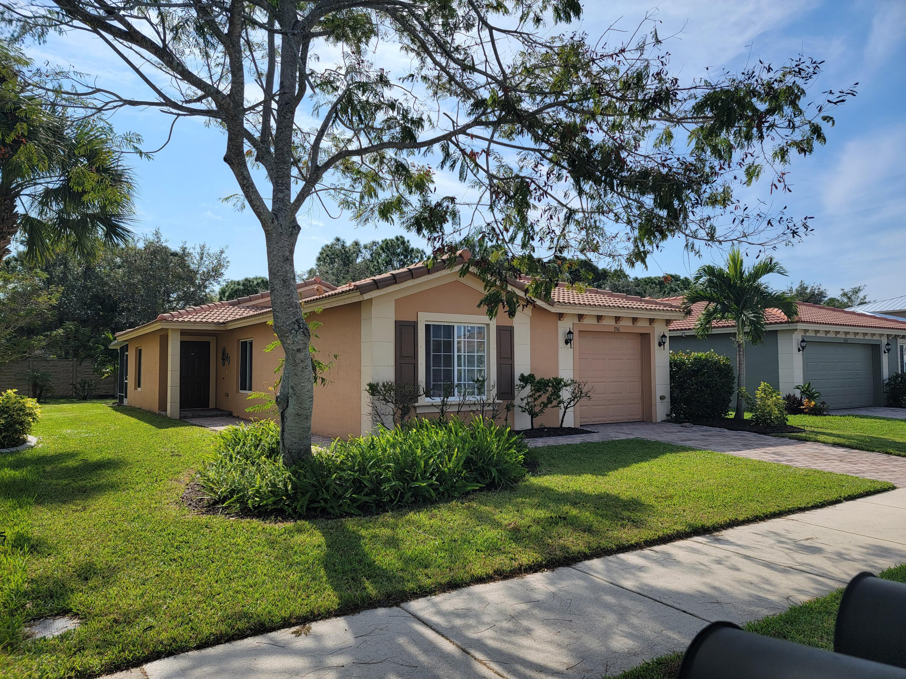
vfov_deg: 56.8
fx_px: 628
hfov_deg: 71.6
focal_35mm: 24
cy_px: 340
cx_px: 453
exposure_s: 1/1154
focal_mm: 6.7
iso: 16
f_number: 1.8
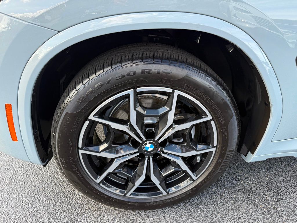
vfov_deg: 56.8
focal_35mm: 24
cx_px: 148
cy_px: 112
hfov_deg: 71.6
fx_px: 206
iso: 100
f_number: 1.78
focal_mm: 6.76
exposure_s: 1/290
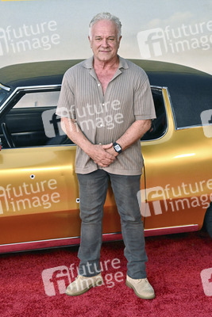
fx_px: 547
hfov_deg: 21.9
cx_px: 106
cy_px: 158
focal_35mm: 62
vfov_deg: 32.4
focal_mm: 62
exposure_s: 1/320
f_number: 4.5
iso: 3200
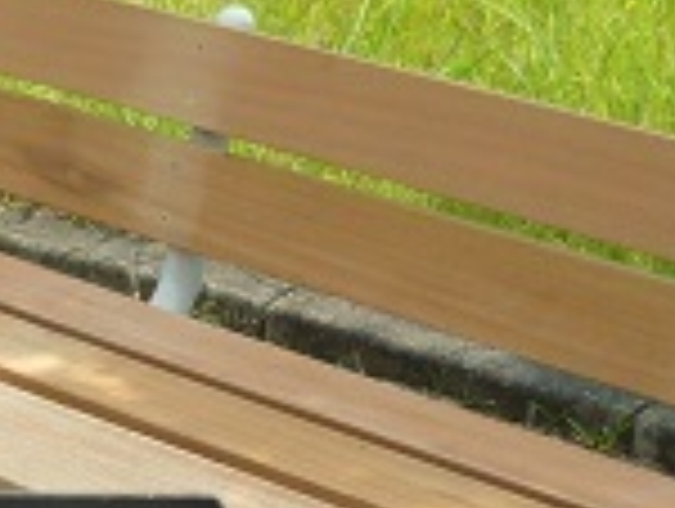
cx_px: 194
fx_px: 2578
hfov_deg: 14.9
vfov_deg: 11.2
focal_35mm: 132
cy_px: 382
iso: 100
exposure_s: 1/800
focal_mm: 5.5
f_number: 2.8
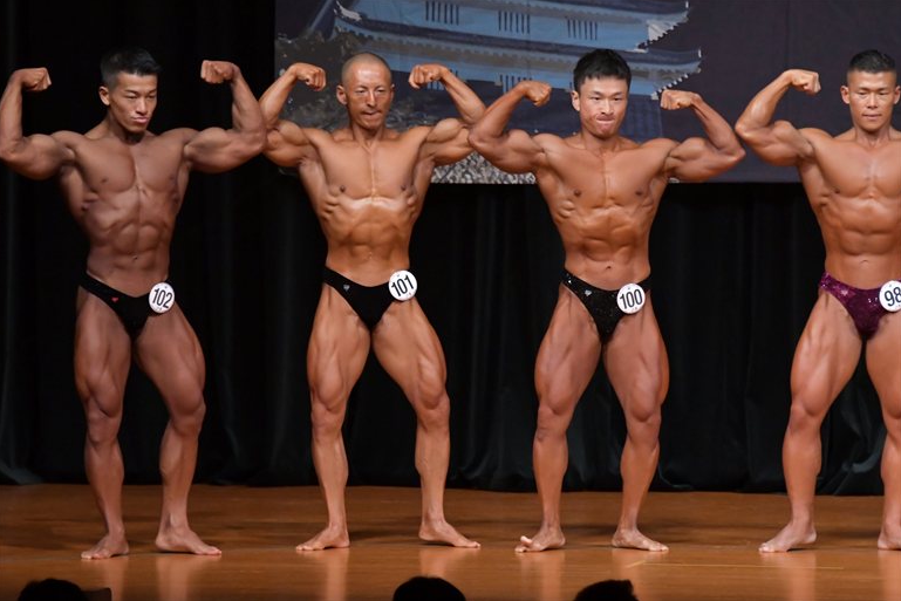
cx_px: 450
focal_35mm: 287
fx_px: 7184
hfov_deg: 7.2
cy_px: 300
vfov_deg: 4.8
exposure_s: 1/400
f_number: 5.6
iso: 5000
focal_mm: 190
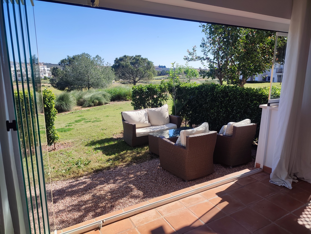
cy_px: 117
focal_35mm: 25
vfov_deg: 54.9
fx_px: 225
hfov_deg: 69.4
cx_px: 156
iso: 50
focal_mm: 6.04
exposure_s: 1/651
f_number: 1.9
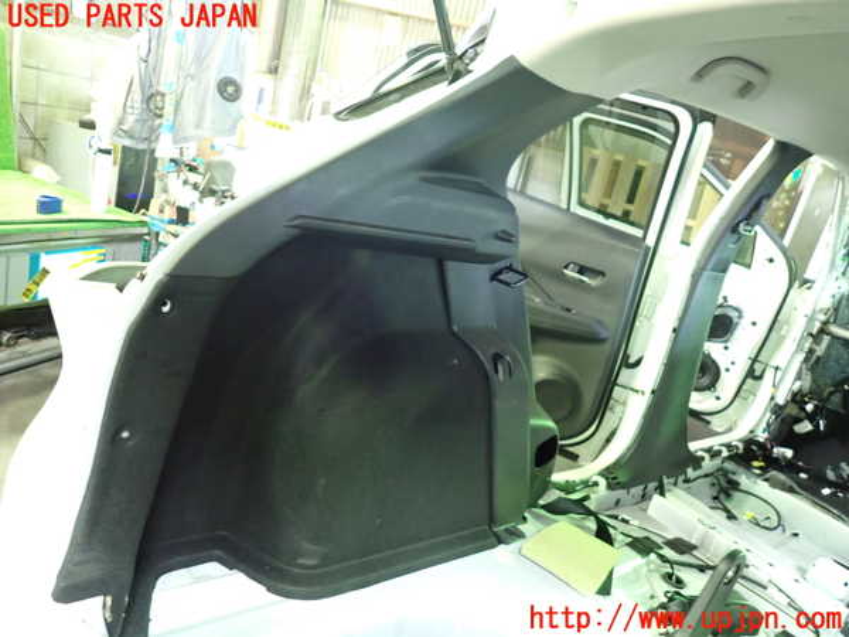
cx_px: 424
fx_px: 613
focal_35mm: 25
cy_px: 318
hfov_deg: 69.4
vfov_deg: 54.9
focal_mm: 4.5
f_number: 2
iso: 800
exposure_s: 1/25
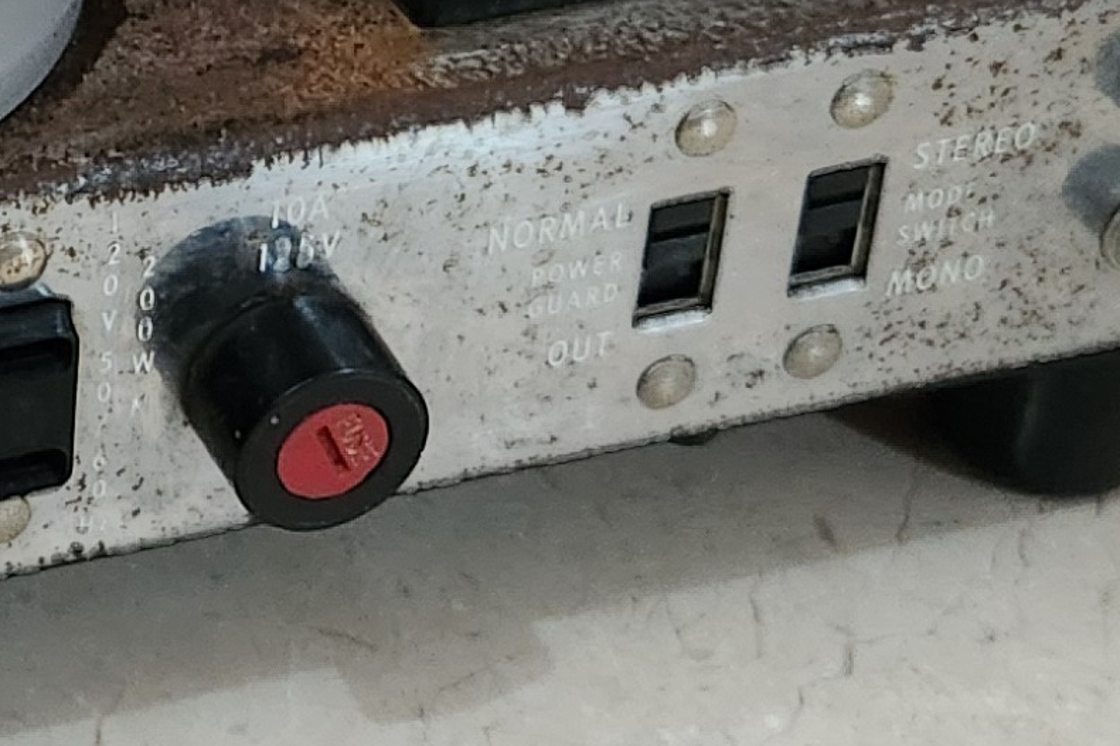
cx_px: -432
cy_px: -45
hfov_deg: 15.9
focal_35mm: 121
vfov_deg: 11.2
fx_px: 3763
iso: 640
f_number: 1.8
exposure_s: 1/24
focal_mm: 5.4
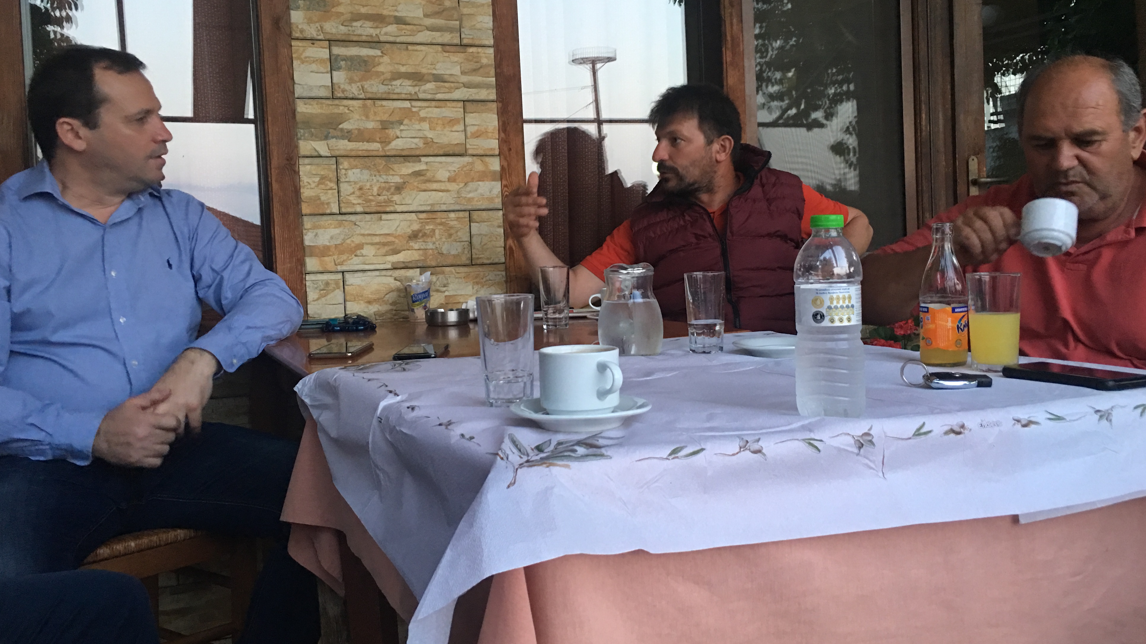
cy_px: 305
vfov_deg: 35.6
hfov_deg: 59.5
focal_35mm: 33
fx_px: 1003
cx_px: 574
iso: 100
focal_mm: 4.15
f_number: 2.2
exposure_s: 1/17
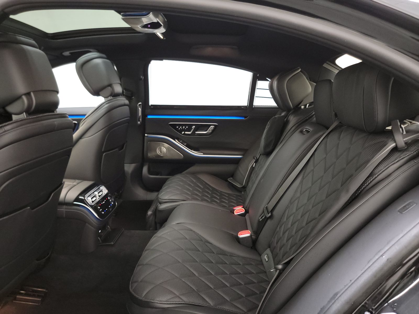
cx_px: 210
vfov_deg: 56.8
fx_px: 291
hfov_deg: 71.6
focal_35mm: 24
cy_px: 157
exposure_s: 1/14
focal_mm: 6.7
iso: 893
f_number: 1.8
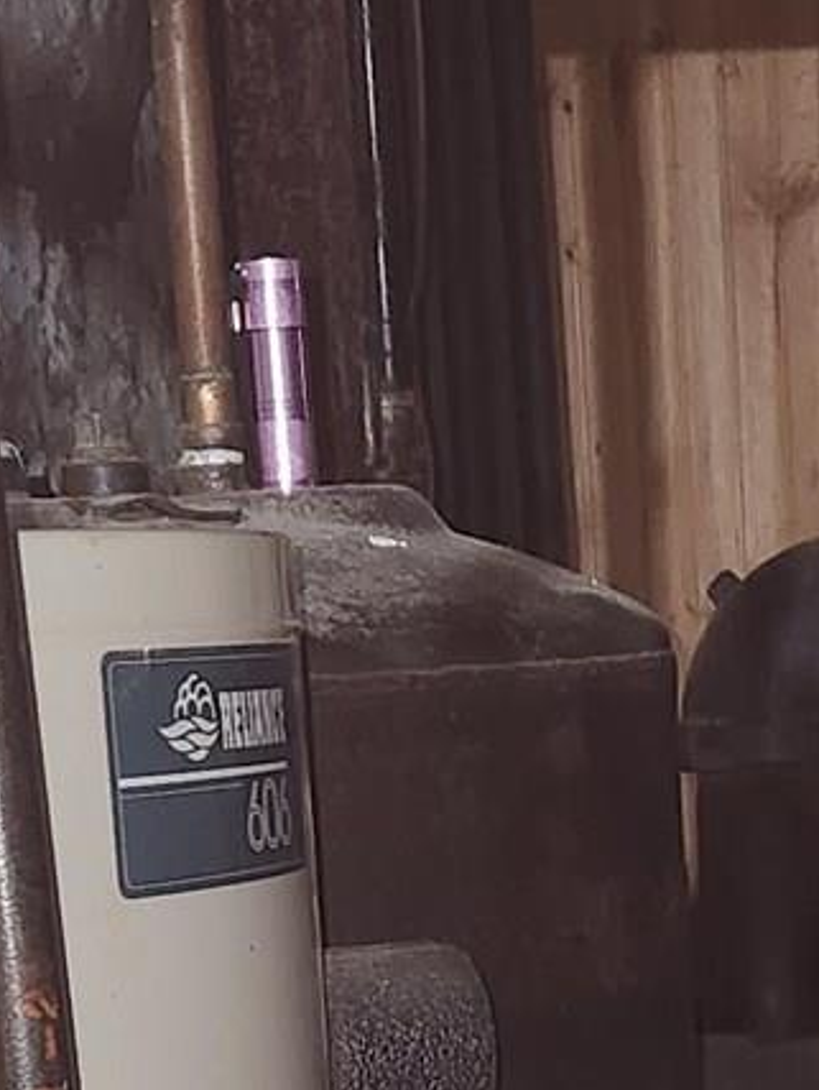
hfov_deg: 12.0
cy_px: 1713
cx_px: 515
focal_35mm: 124
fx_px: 3906
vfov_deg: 14.6
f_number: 1.8
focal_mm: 5.4
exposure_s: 1/8
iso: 320
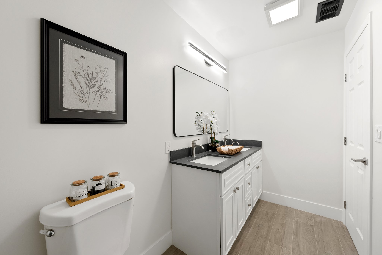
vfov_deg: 81.3
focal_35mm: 14
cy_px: 128
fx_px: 149
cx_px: 191
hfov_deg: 104.2
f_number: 6.3
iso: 640
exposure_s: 1/13
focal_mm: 14
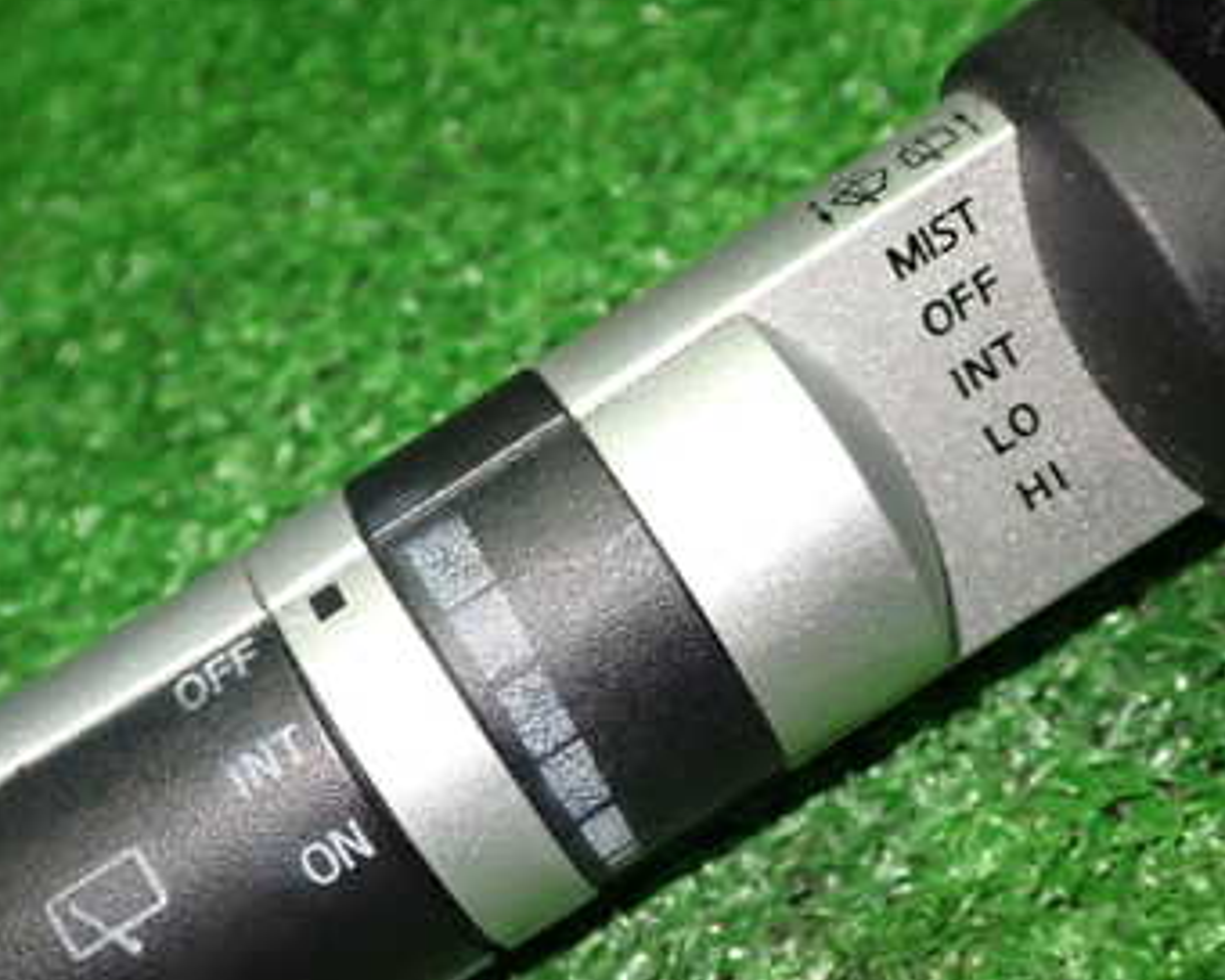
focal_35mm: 62
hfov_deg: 30.5
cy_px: 494
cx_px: 584
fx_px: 2248
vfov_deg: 24.6
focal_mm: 6.37
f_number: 2.5
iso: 500
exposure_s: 1/40
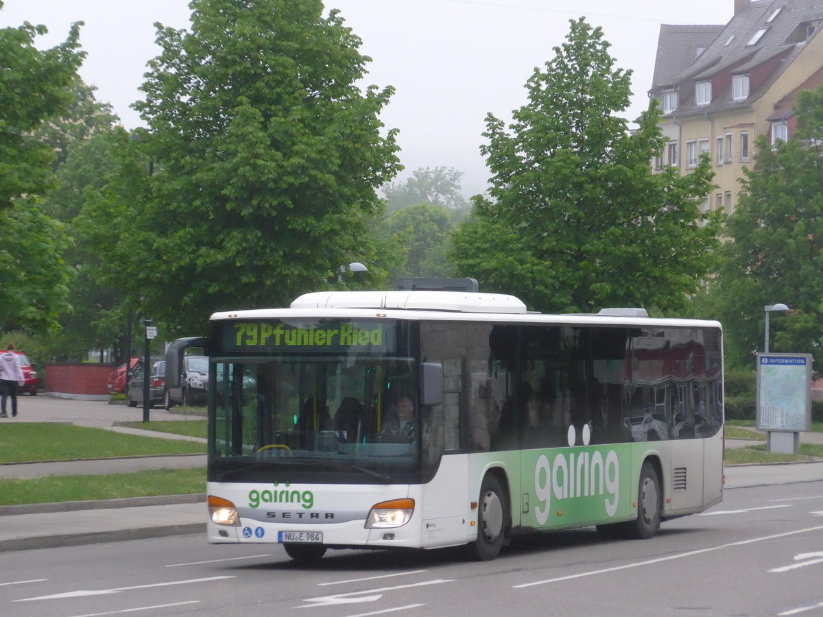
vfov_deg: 8.9
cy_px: 308
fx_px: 3947
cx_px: 412
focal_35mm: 166
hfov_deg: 11.9
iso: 1000
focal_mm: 32.3
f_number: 5.6
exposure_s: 1/400
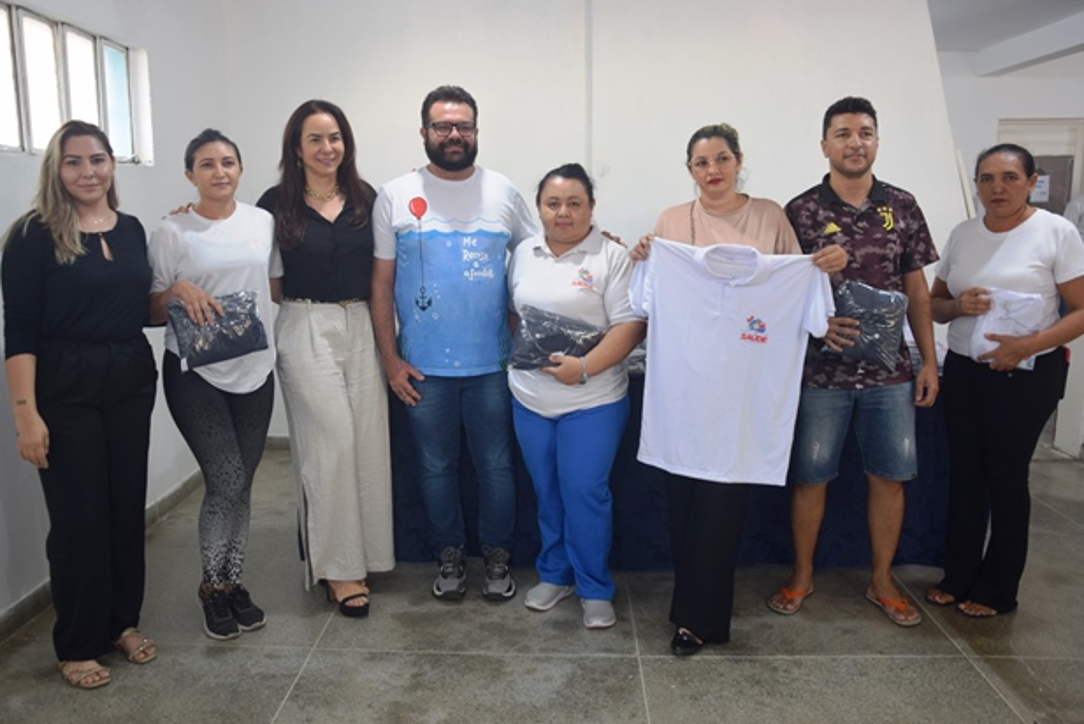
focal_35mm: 28
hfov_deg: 65.4
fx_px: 843
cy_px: 363
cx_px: 529
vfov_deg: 46.4
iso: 400
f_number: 4
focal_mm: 18
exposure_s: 1/60
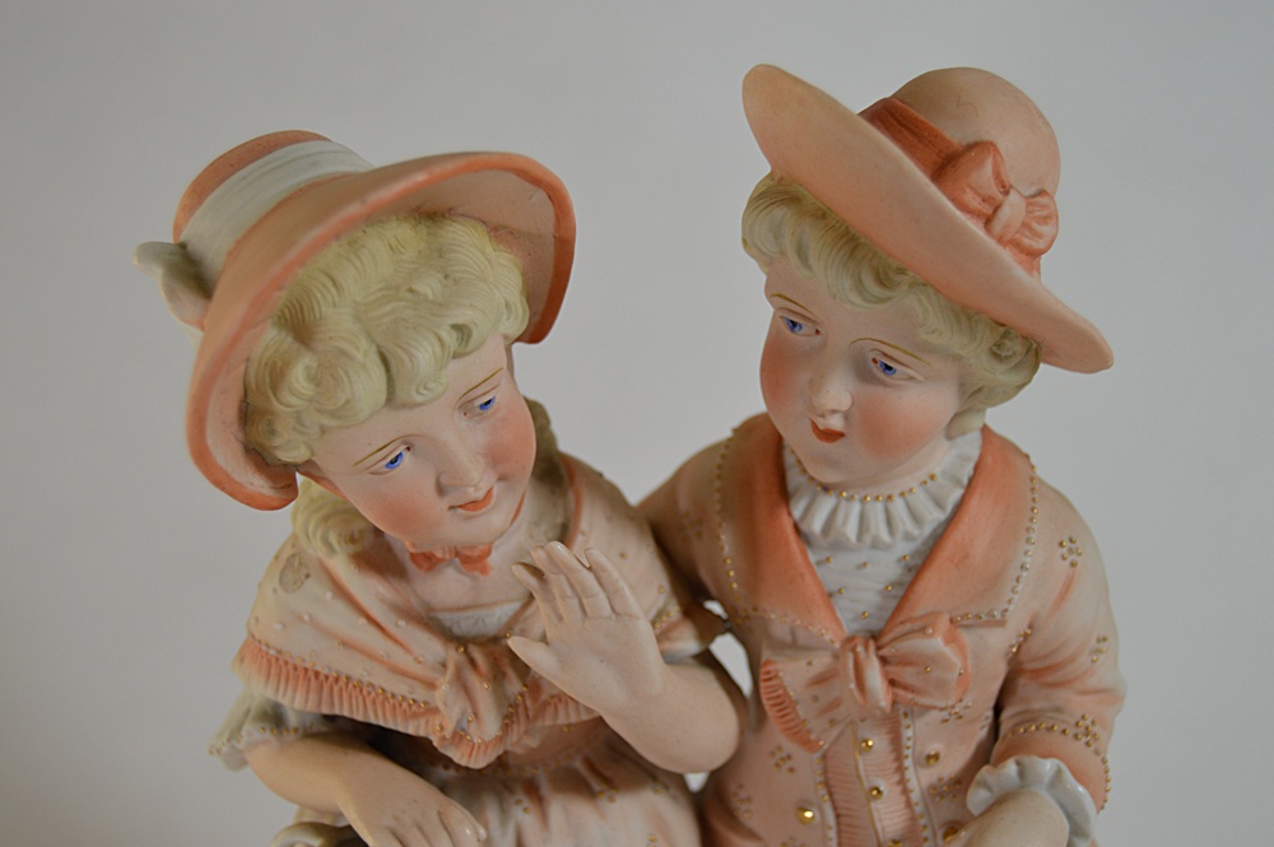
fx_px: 2015
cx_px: 637
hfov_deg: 35.1
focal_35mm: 57
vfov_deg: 23.7
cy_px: 424
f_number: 5
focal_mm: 38
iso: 400
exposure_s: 1/100
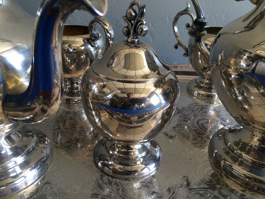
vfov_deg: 46.8
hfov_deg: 60.0
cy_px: 100
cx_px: 132
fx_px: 230
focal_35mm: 30
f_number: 2.2
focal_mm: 4.12
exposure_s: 1/30
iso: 50
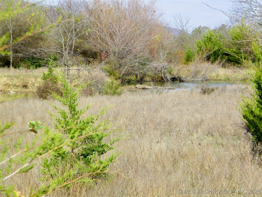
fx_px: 901
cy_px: 98
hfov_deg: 16.6
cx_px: 131
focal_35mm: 119
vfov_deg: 12.5
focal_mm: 21.3
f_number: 4.8
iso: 80
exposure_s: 1/200
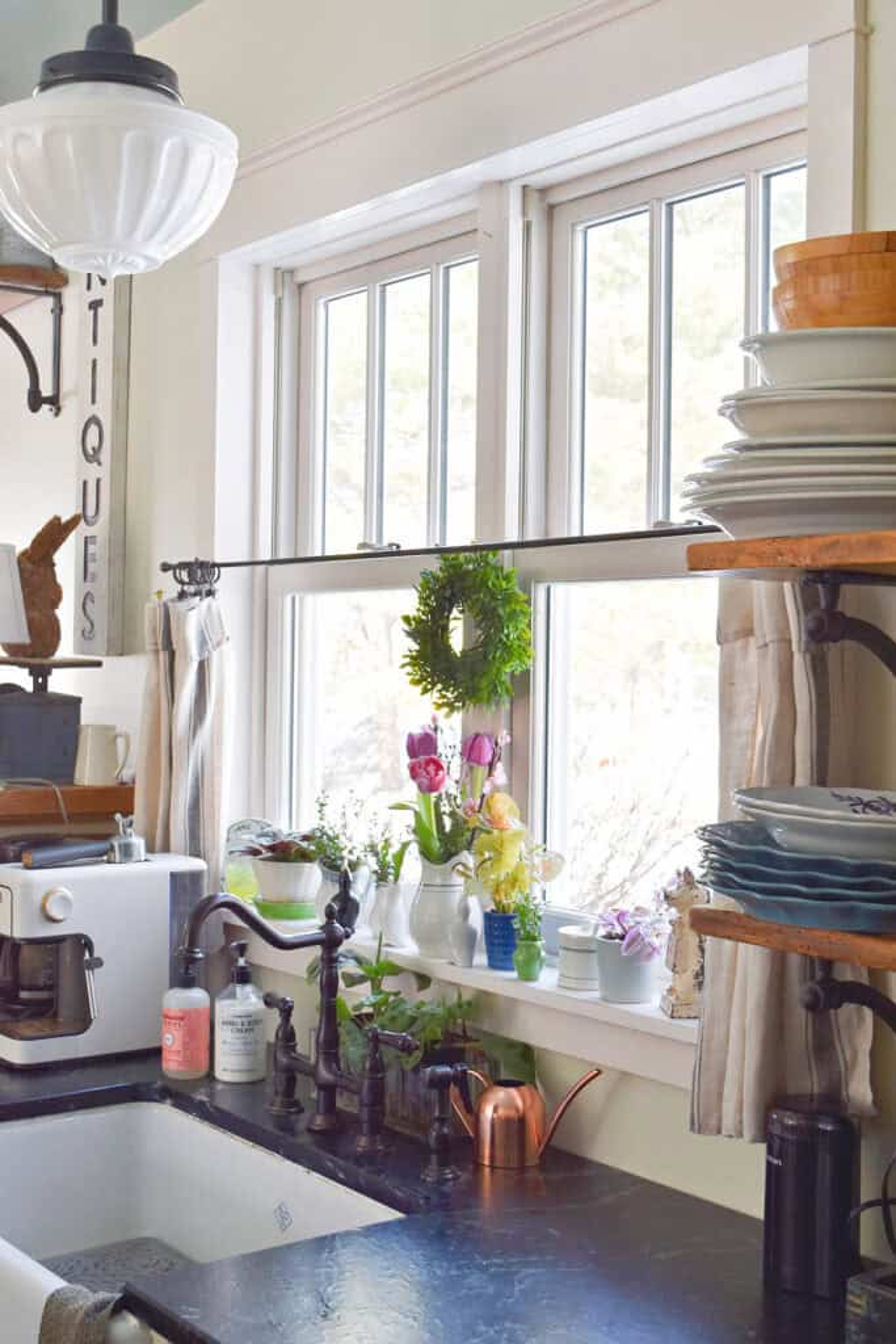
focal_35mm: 46
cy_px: 672
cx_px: 448
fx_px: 1735
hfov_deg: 29.0
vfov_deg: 42.3
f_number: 6.3
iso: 400
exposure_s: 1/160
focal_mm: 31
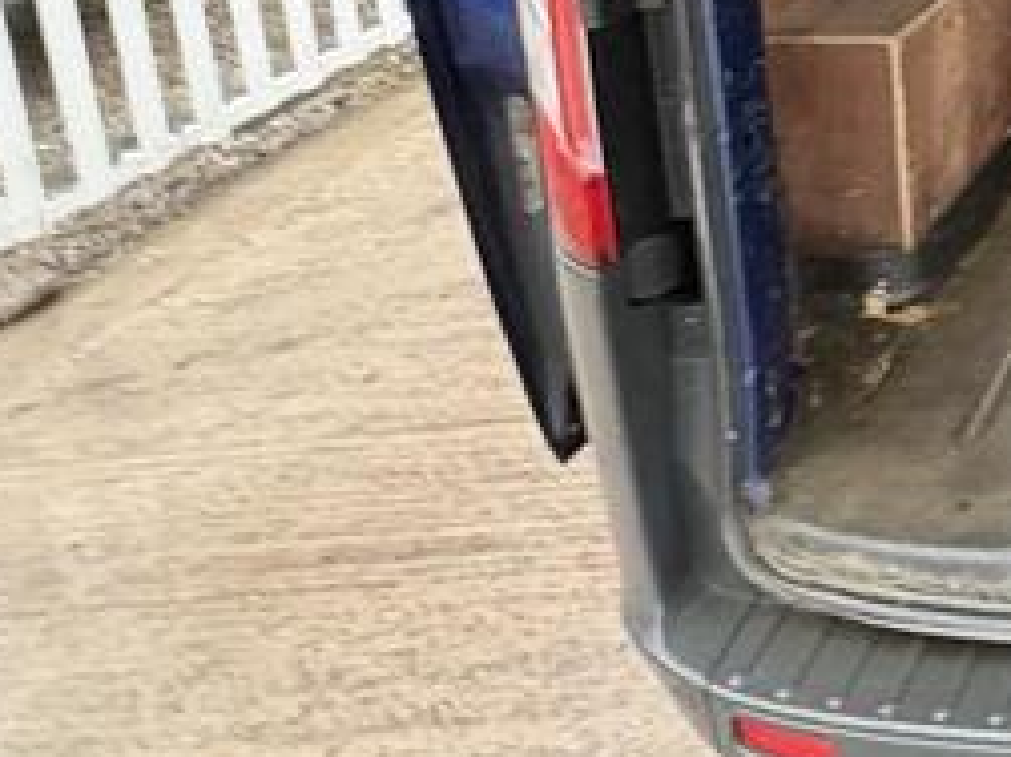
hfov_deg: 27.9
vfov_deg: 25.2
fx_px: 1460
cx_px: 1458
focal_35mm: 50
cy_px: -221
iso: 1000
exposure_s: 1/46
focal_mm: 2.22
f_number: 2.2
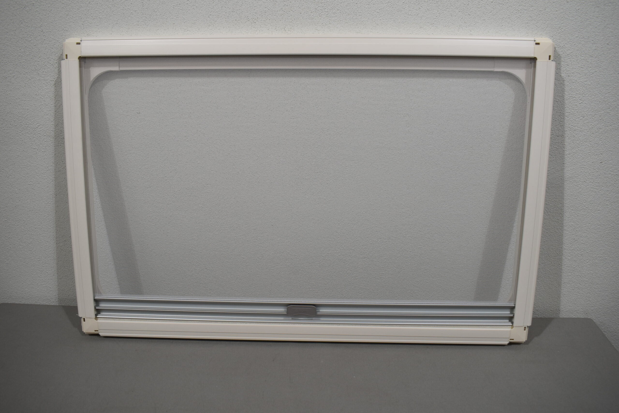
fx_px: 516
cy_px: 206
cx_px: 310
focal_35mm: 30
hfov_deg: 61.9
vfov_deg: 43.6
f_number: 5.6
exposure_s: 1/125
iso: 250
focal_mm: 20
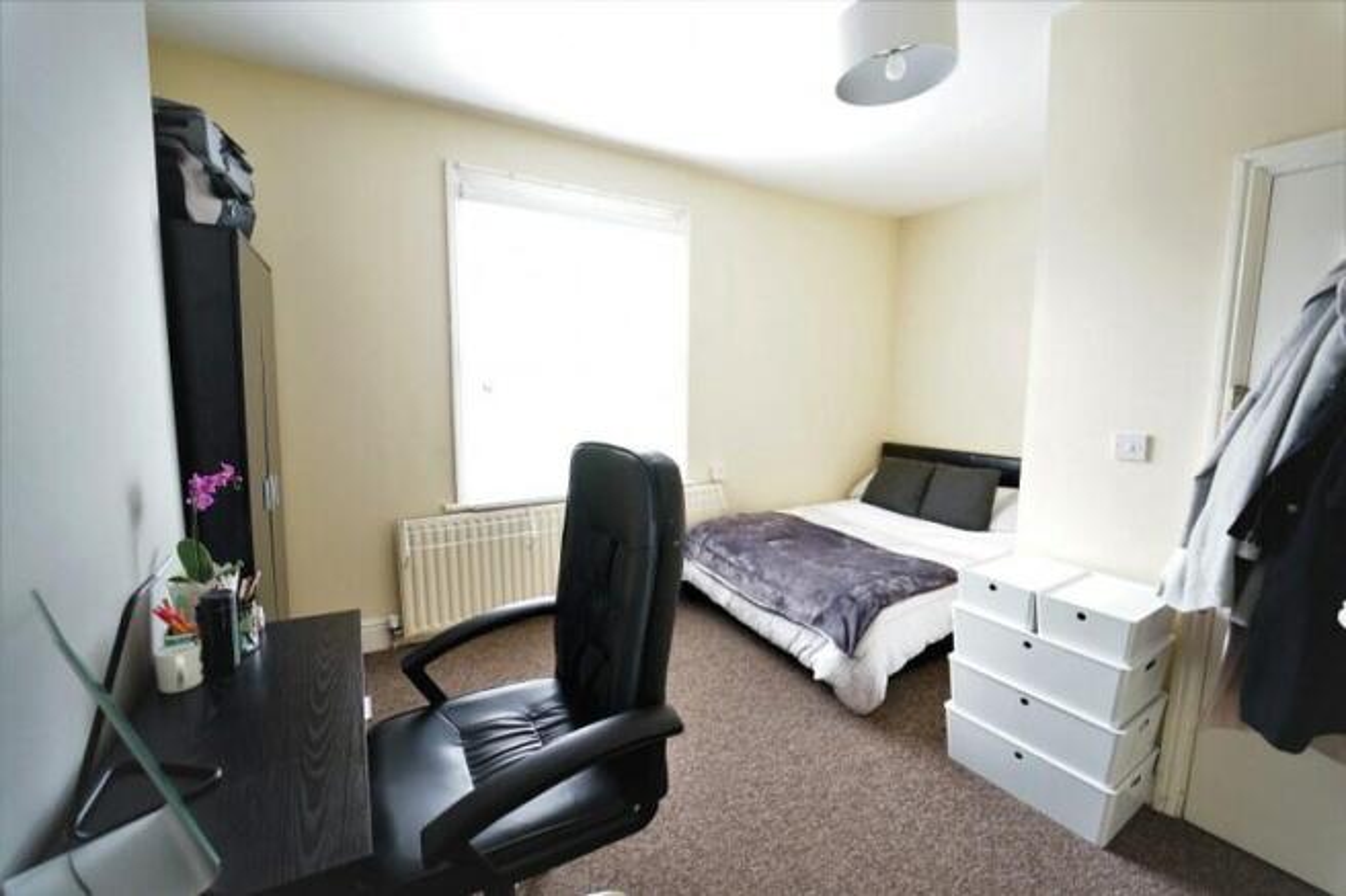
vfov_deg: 81.2
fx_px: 523
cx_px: 673
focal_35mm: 14
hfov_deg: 104.3
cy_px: 448
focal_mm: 14
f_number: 2.8
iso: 3200
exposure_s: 1/60
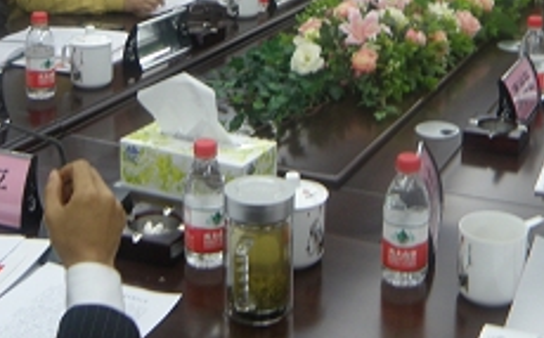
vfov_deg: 18.1
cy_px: -125
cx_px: 360
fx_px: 977
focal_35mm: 66
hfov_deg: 30.9
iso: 125
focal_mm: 4.6
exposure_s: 1/8
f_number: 2.8
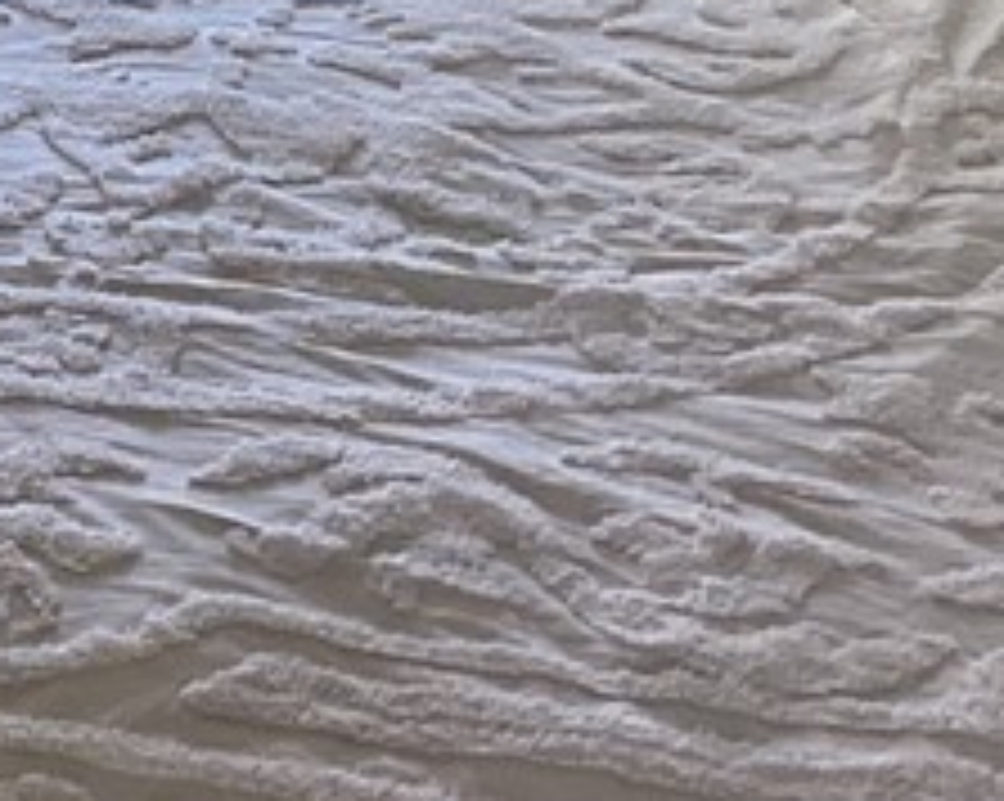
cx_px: -45
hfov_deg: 13.6
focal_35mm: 139
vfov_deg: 10.5
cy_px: -562
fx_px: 4127
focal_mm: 3.3
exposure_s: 1/50
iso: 64
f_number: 2.4
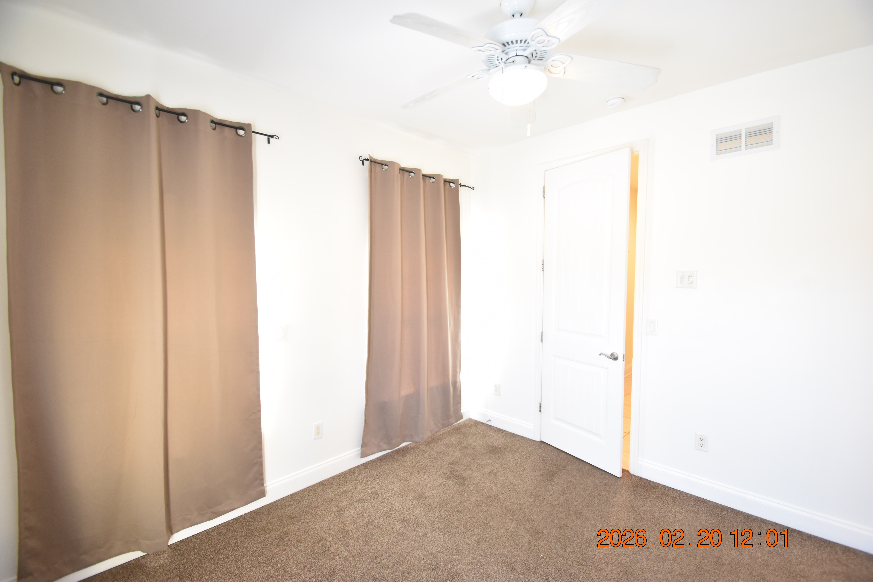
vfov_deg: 77.3
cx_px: 436
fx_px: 364
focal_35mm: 15
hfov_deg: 100.4
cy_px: 291
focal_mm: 10
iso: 800
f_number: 3.5
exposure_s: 1/30
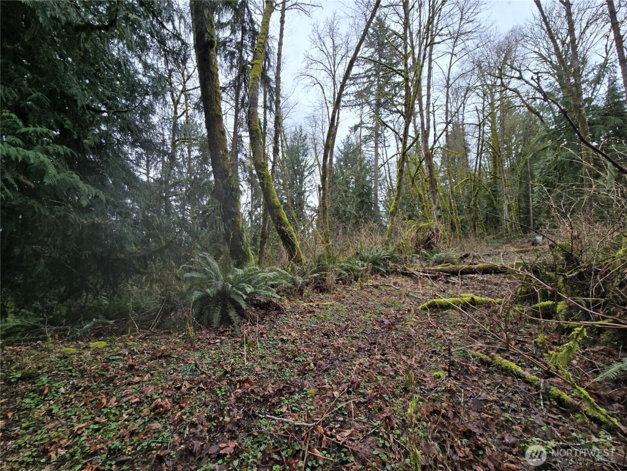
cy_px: 236
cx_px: 314
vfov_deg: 89.9
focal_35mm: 13
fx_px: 235
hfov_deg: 106.2
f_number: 2.2
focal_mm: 2.2
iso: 50
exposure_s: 1/407
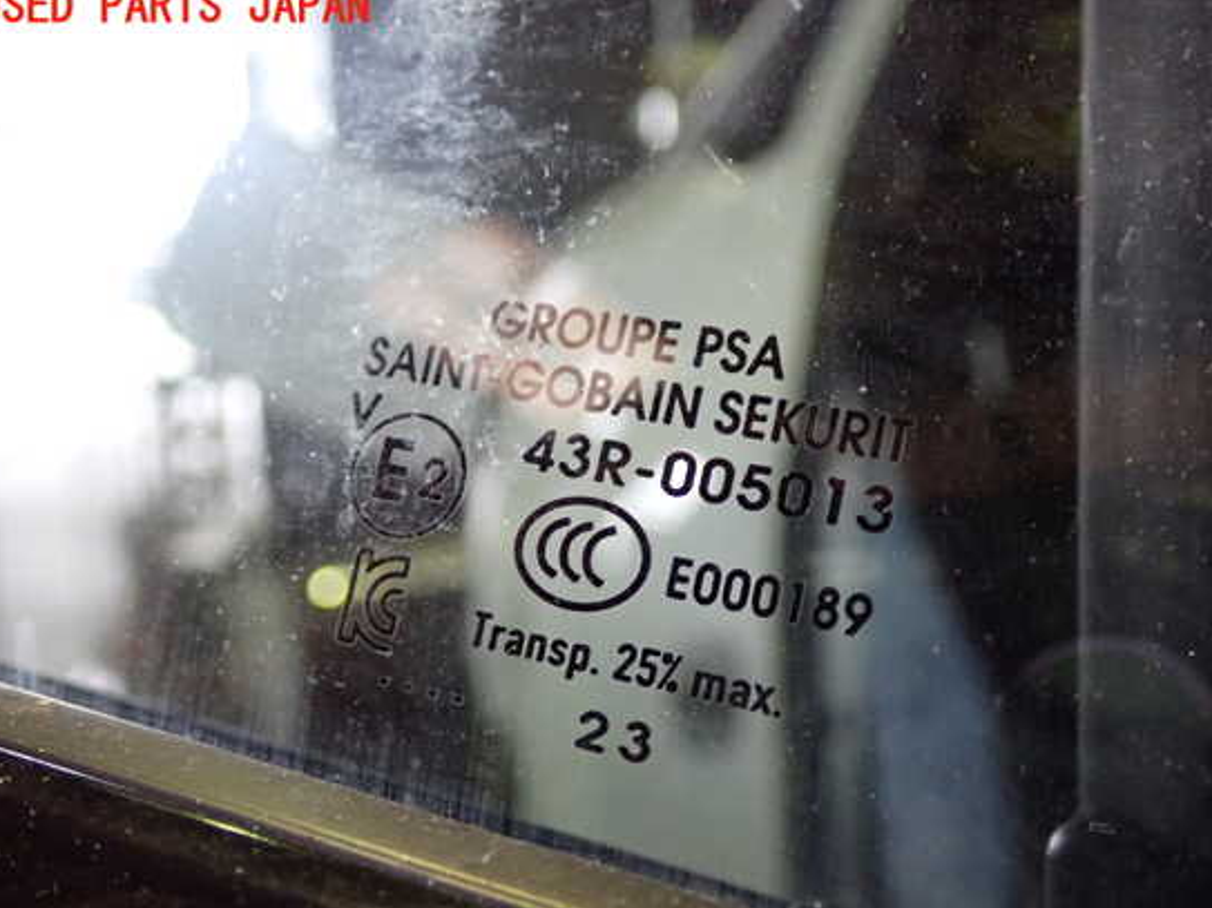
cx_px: 634
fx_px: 1470
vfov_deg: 34.3
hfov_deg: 44.8
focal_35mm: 42
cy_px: 482
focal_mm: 6.83
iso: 800
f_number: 2.7
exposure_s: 1/25
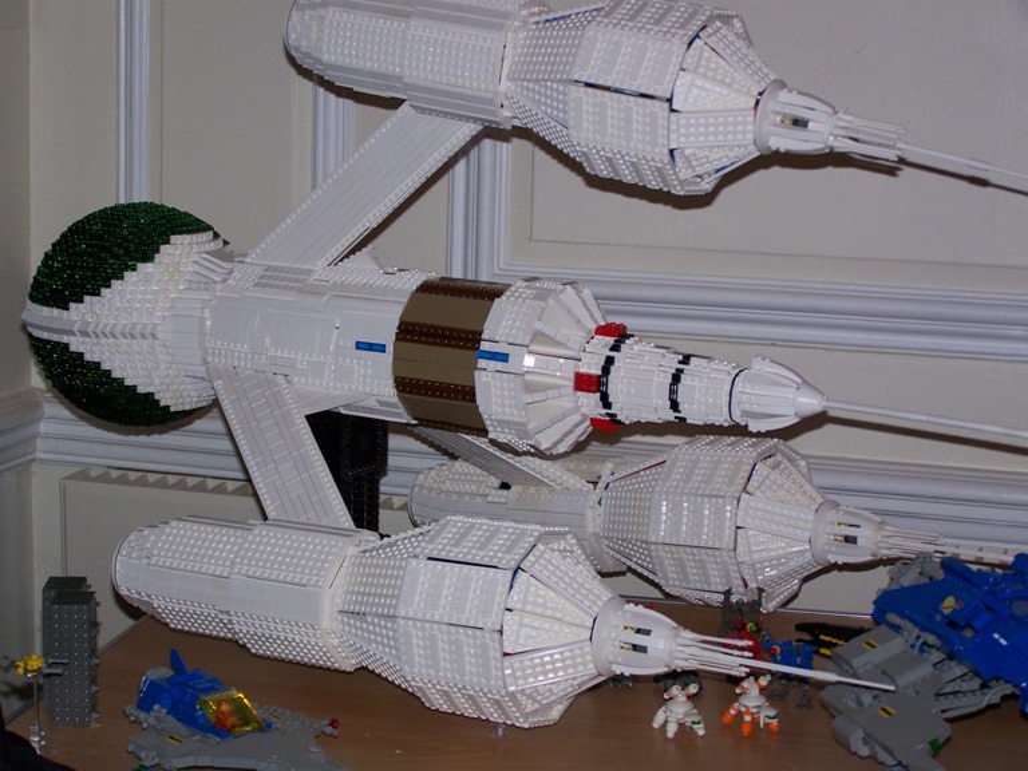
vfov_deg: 19.6
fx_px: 2227
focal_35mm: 75
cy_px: 386
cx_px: 514
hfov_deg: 26.0
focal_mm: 12.4
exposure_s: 1/80
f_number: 3.2
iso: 80
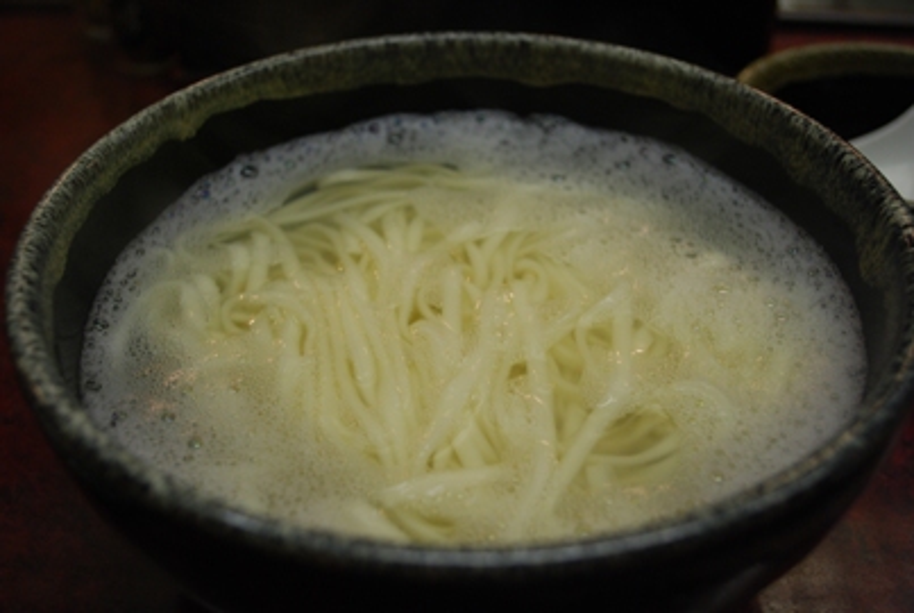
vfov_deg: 34.3
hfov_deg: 49.5
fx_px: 992
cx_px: 457
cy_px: 306
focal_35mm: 39
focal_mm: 26
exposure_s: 1/30
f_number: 4.2
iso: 400
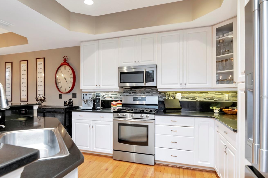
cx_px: 114
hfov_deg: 78.1
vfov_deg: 57.1
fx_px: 164
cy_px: 97
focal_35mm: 22
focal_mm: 12
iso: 800
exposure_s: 1/20
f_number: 7.1
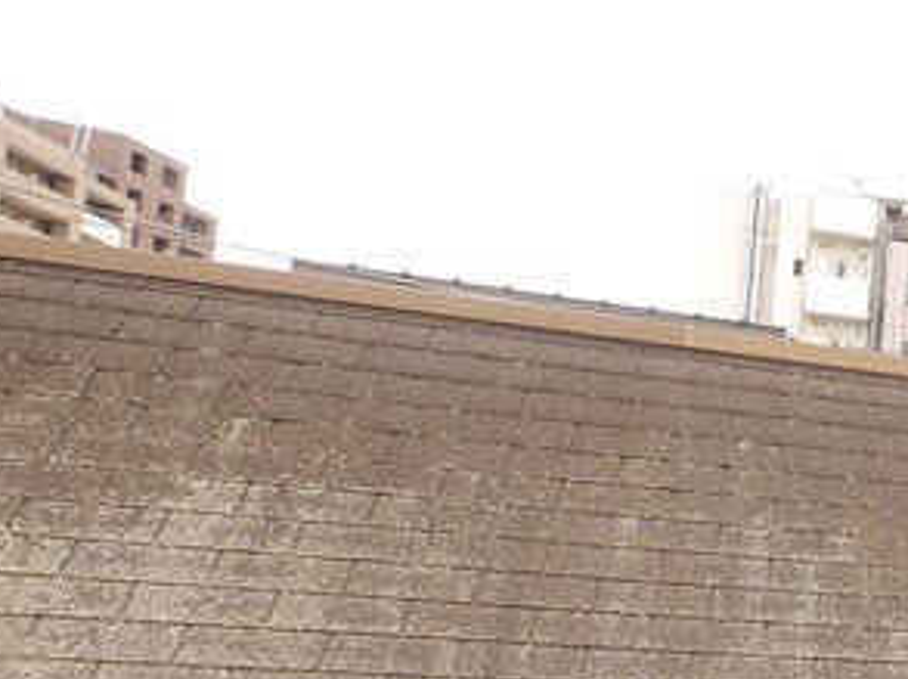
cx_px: 1314
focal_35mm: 49
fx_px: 1284
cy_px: 595
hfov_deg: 28.1
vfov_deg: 28.6
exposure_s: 1/160
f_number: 6.3
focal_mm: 7
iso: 160
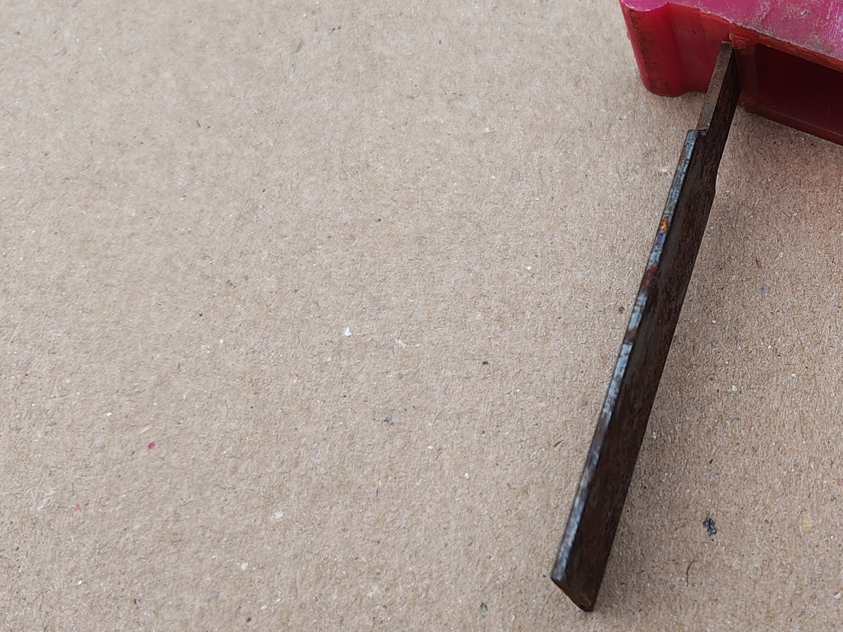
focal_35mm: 54
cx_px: 853
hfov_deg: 32.5
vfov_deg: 27.0
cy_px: 269
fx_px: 1315
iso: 100
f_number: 1.8
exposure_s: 1/445
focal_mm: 5.56
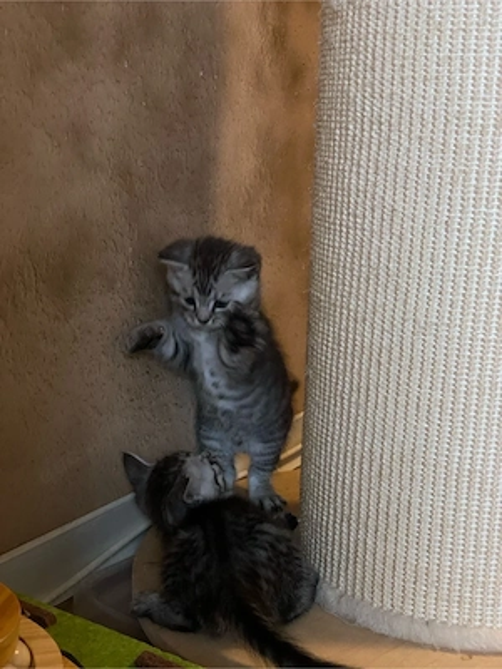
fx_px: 1005
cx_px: 251
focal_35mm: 52
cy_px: 334
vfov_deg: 36.8
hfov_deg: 28.0
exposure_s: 1/60
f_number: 2
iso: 320
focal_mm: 6
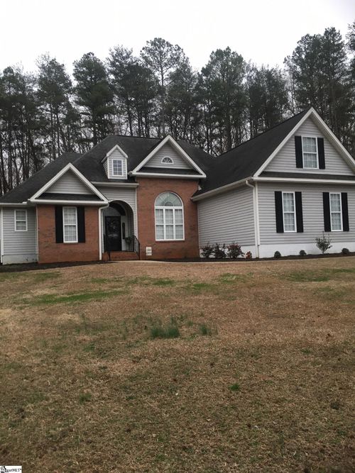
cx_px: 178
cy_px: 236
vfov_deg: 61.7
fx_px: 397
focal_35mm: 29
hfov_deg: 48.2
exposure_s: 1/30
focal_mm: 4.15
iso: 32
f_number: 2.2
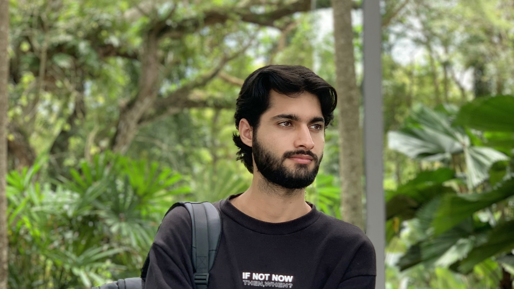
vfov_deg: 15.8
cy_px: 220
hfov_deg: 27.9
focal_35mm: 76
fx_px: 1036
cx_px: 256
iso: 64
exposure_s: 1/122
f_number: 2.4
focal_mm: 6
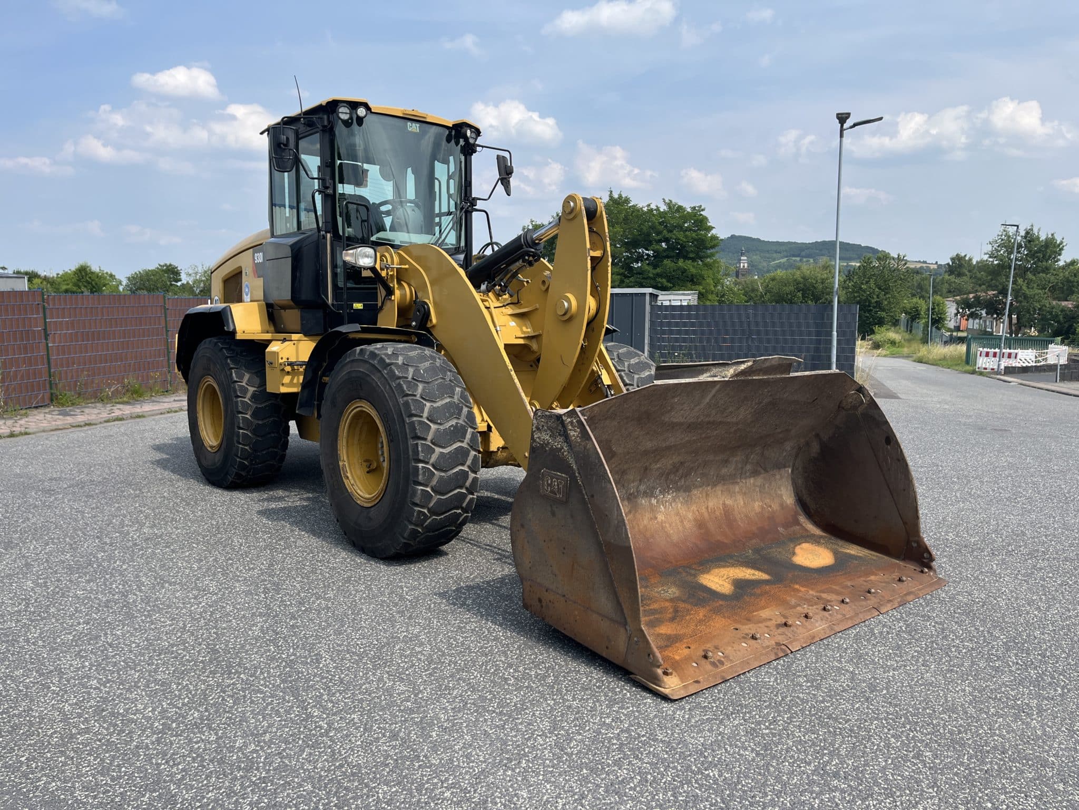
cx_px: 540
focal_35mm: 26
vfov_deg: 53.1
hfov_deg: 67.3
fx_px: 810
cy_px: 405
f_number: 1.6
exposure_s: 1/2513
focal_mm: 5.1
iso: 50
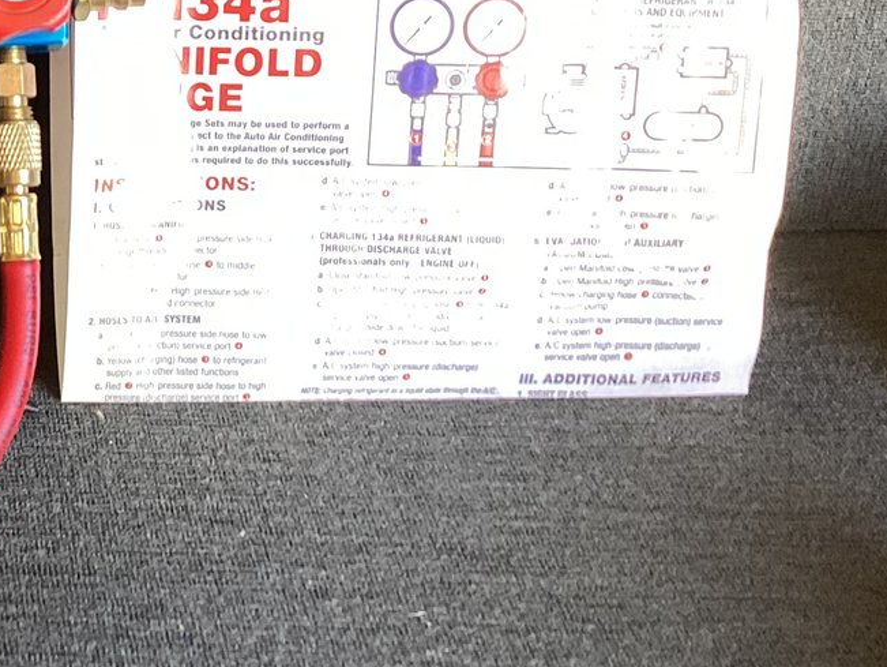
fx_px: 1846
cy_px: 91
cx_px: -78
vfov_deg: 20.1
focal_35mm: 72
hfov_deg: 25.2
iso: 64
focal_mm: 3.3
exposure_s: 1/50
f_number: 2.4
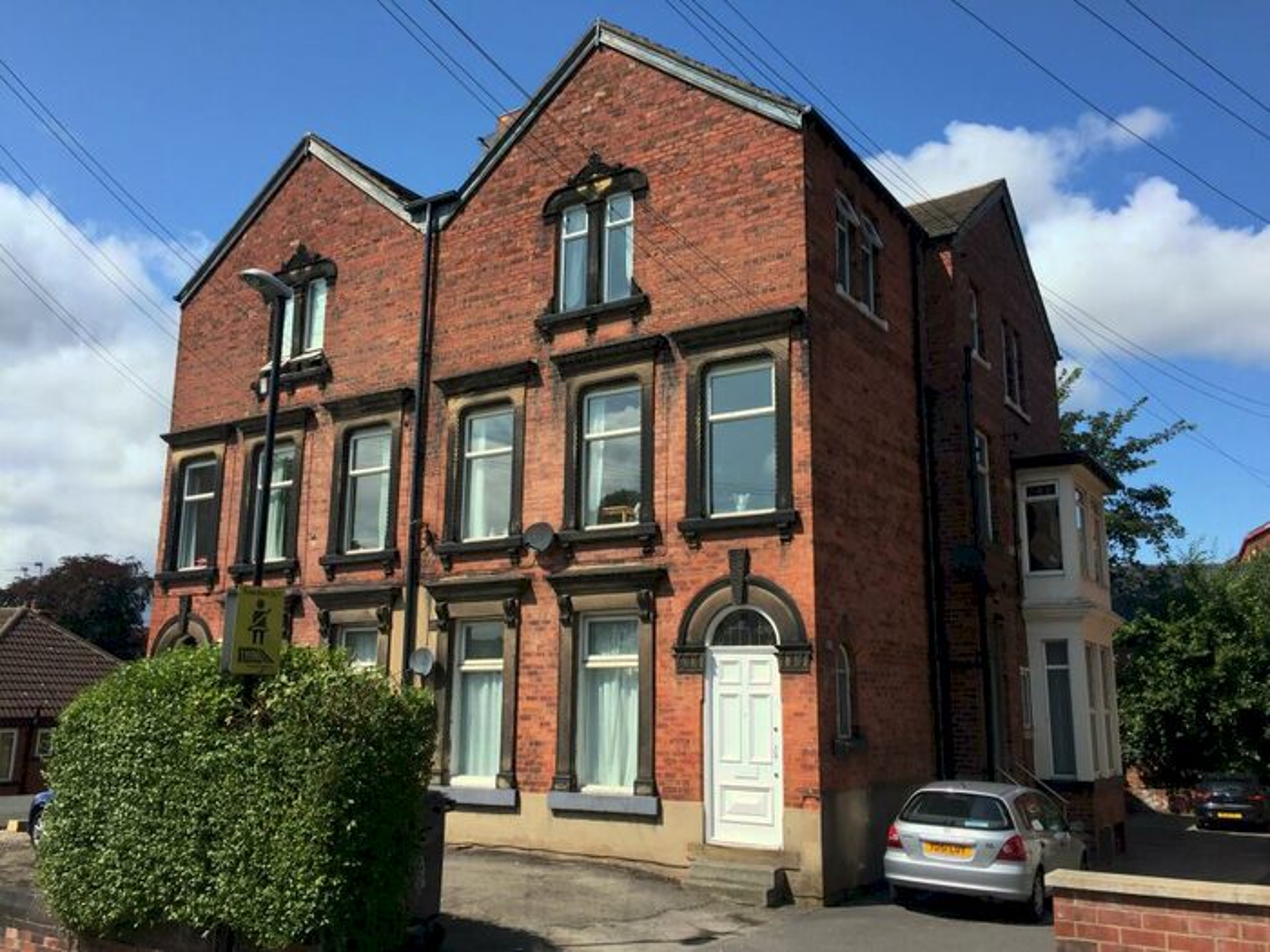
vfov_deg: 48.2
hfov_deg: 61.7
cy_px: 476
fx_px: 1064
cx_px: 635
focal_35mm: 29
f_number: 2.2
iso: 32
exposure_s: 1/2326
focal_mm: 4.15
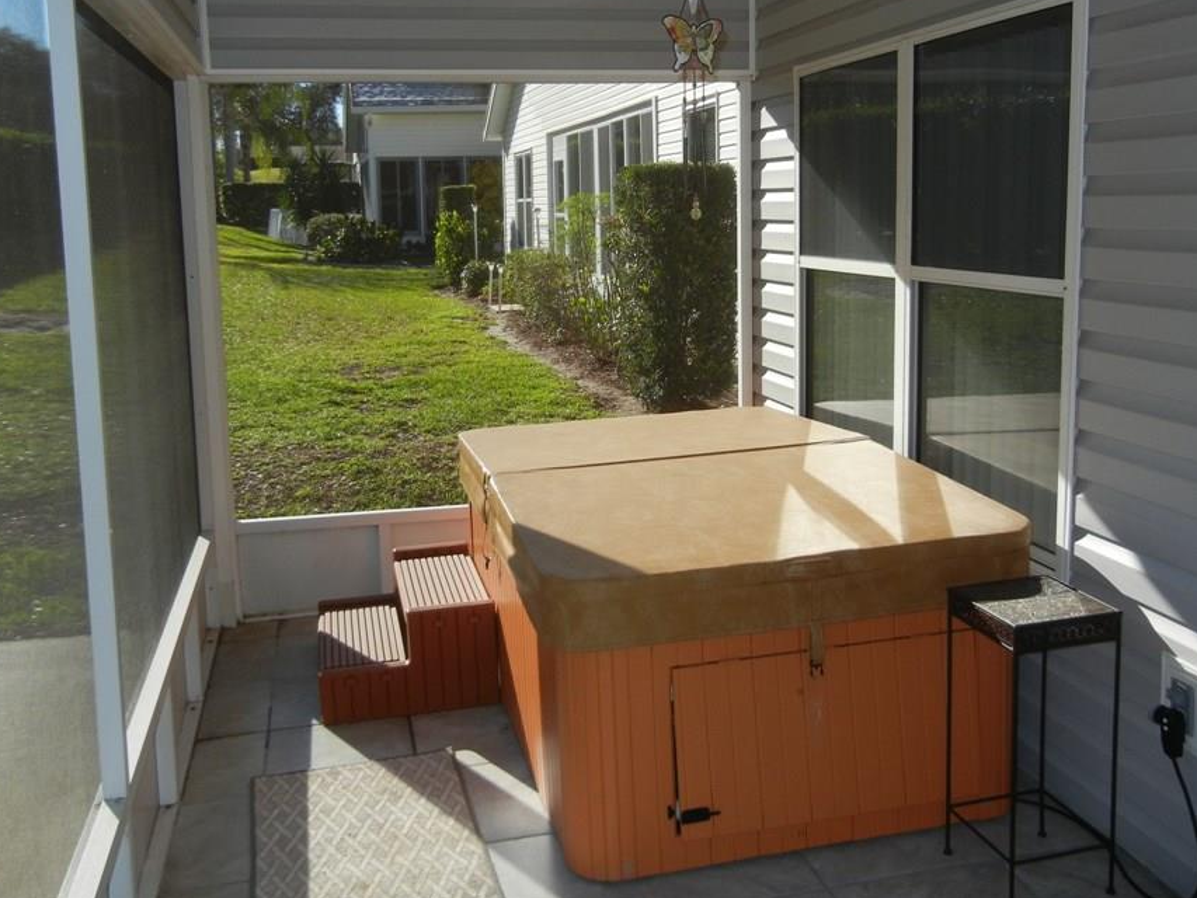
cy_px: 366
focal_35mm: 36
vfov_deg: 39.5
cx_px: 587
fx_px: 1245
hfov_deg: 51.3
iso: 160
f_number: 3.5
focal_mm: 5.4
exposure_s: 1/936
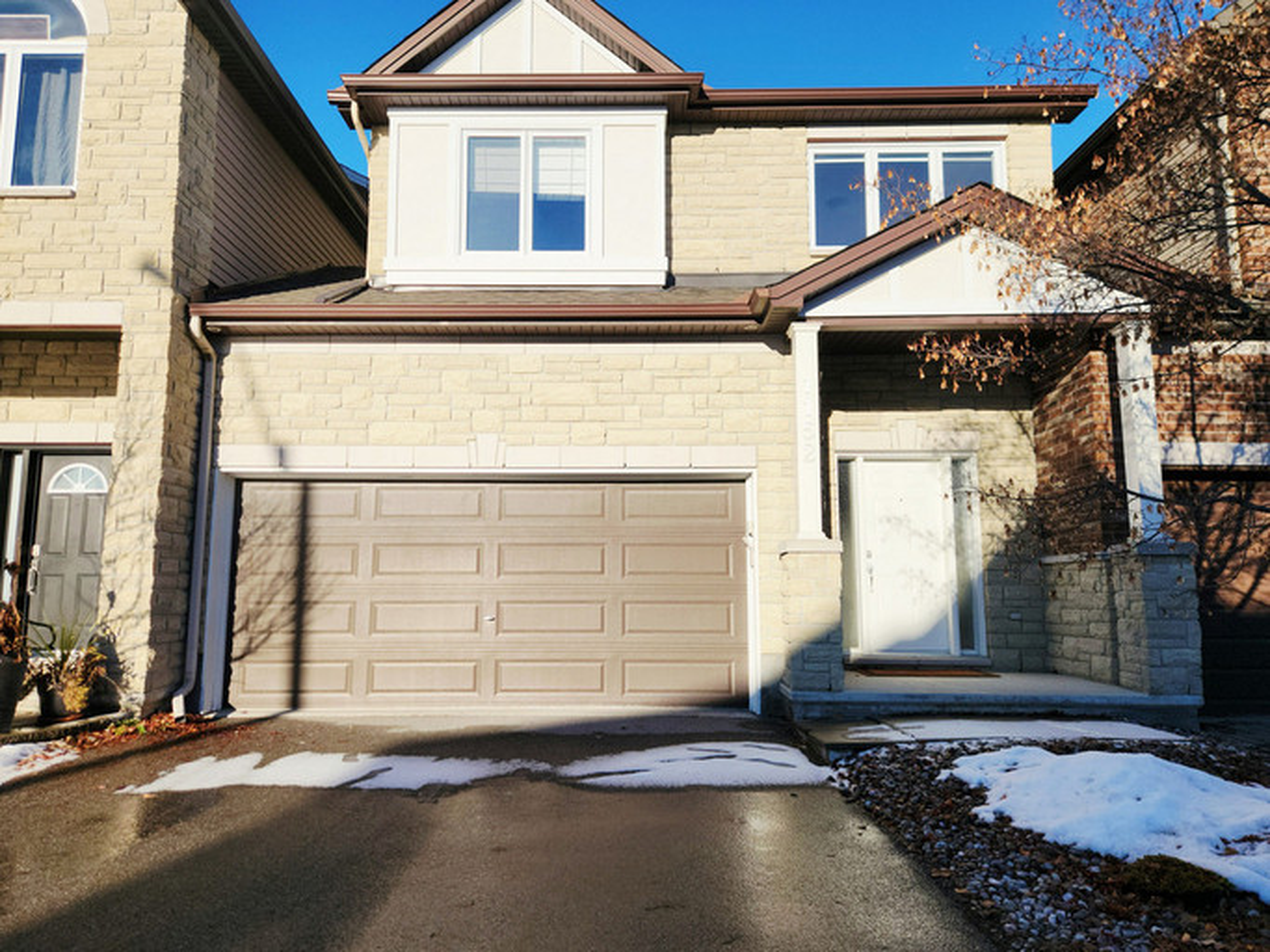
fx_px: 844
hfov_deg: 73.9
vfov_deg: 58.9
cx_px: 635
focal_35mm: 23
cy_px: 476
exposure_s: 1/2500
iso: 20
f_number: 1.8
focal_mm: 5.4
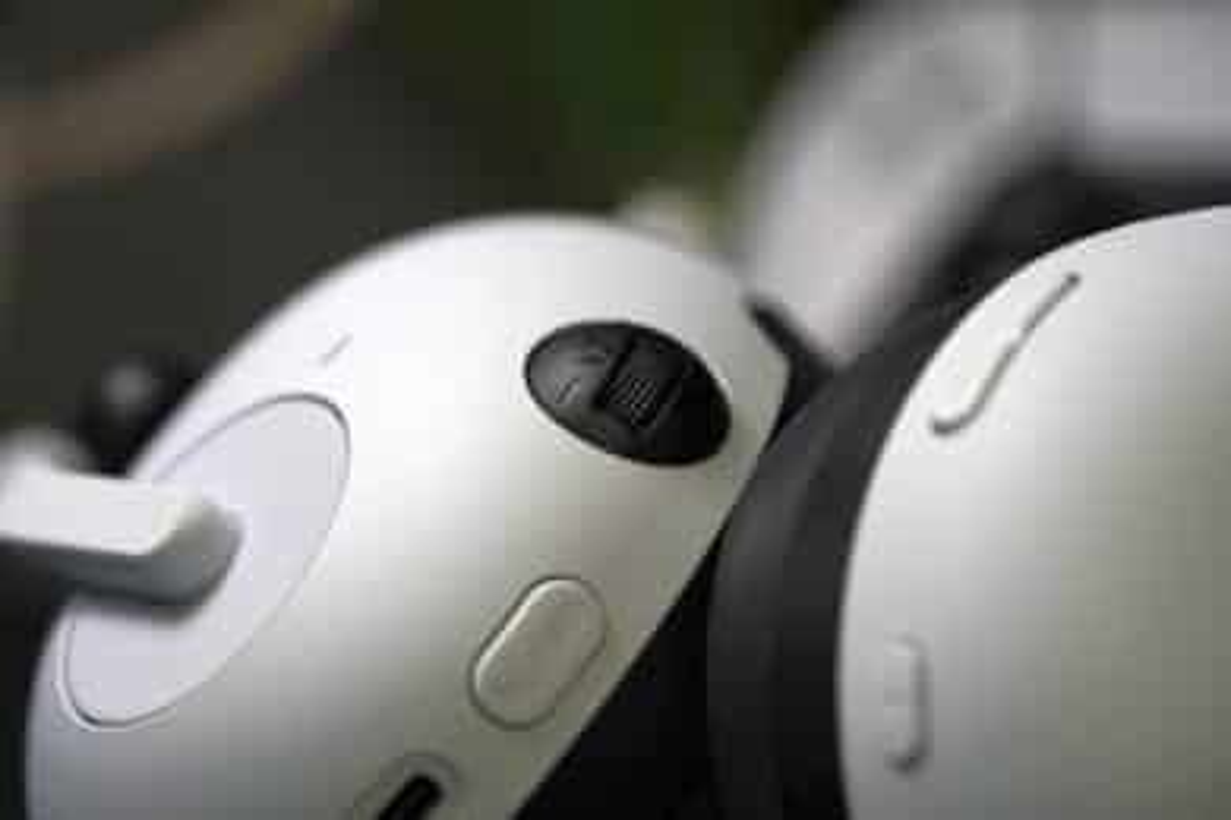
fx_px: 3077
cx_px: 616
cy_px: 410
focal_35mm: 90
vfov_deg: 15.2
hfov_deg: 22.6
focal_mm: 90
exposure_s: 1/100
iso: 250
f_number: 5
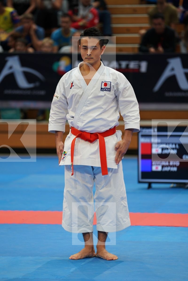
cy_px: 140
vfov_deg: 10.3
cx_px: 94
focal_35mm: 200
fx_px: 1567
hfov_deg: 6.9
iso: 800
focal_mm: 200
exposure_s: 1/500
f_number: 2.8
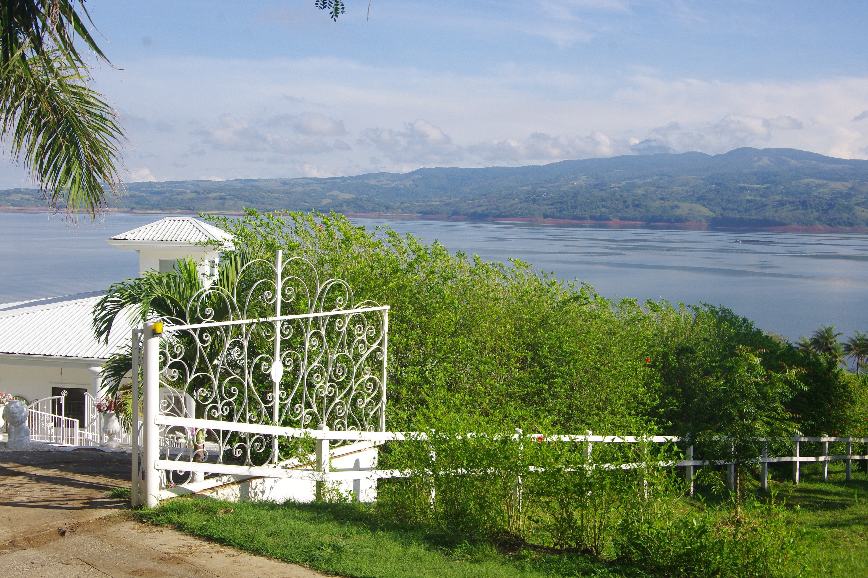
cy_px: 289
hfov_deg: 46.4
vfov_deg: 31.9
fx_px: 1013
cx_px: 434
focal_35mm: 42
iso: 200
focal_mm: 28
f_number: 8
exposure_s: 1/400
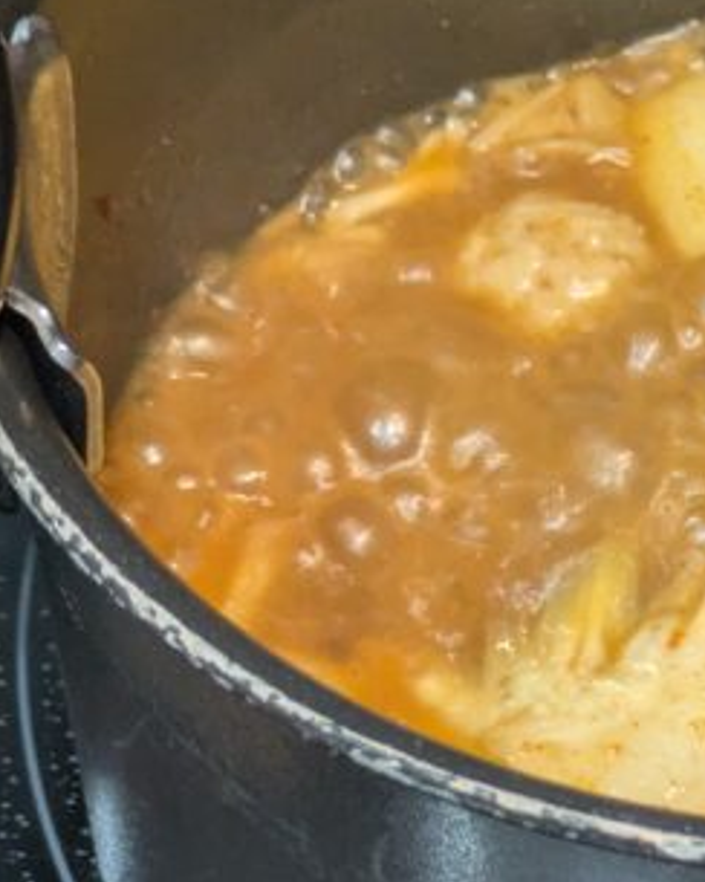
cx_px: 779
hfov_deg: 9.2
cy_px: 888
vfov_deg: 11.4
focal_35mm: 167
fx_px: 4356
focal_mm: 5.43
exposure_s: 1/33.3
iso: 174
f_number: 1.89
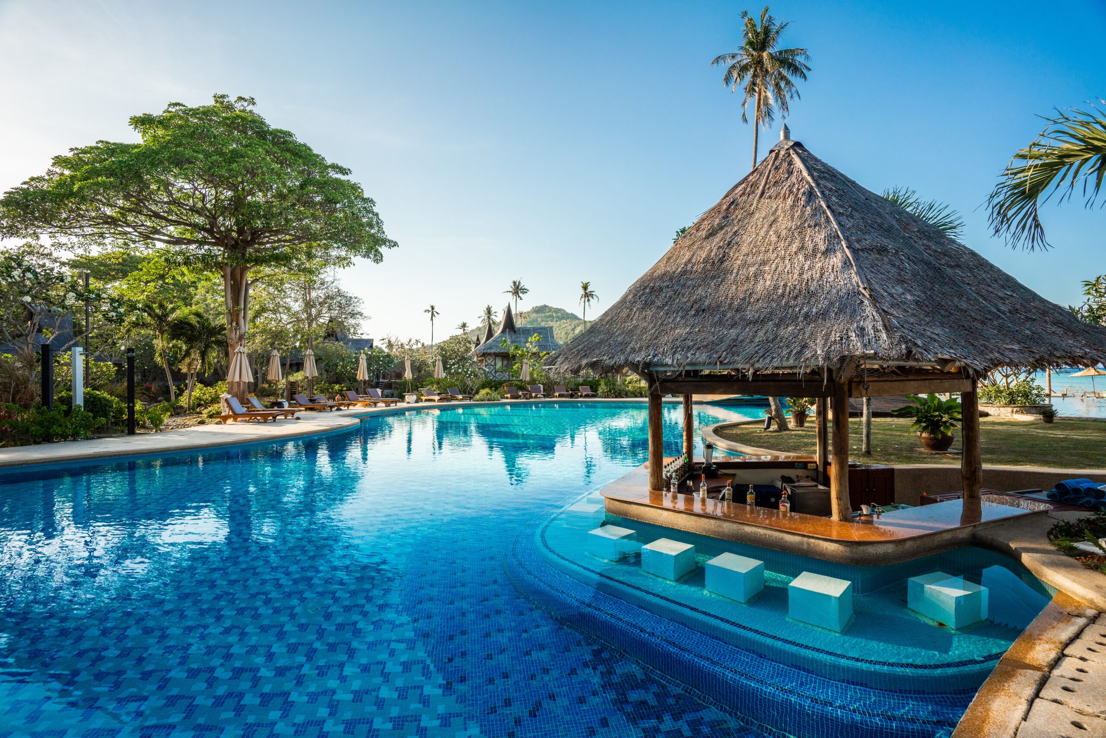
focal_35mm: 17
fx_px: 522
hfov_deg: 93.3
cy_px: 369
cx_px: 553
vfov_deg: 70.5
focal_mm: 17
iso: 160
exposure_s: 1/320
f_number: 6.3
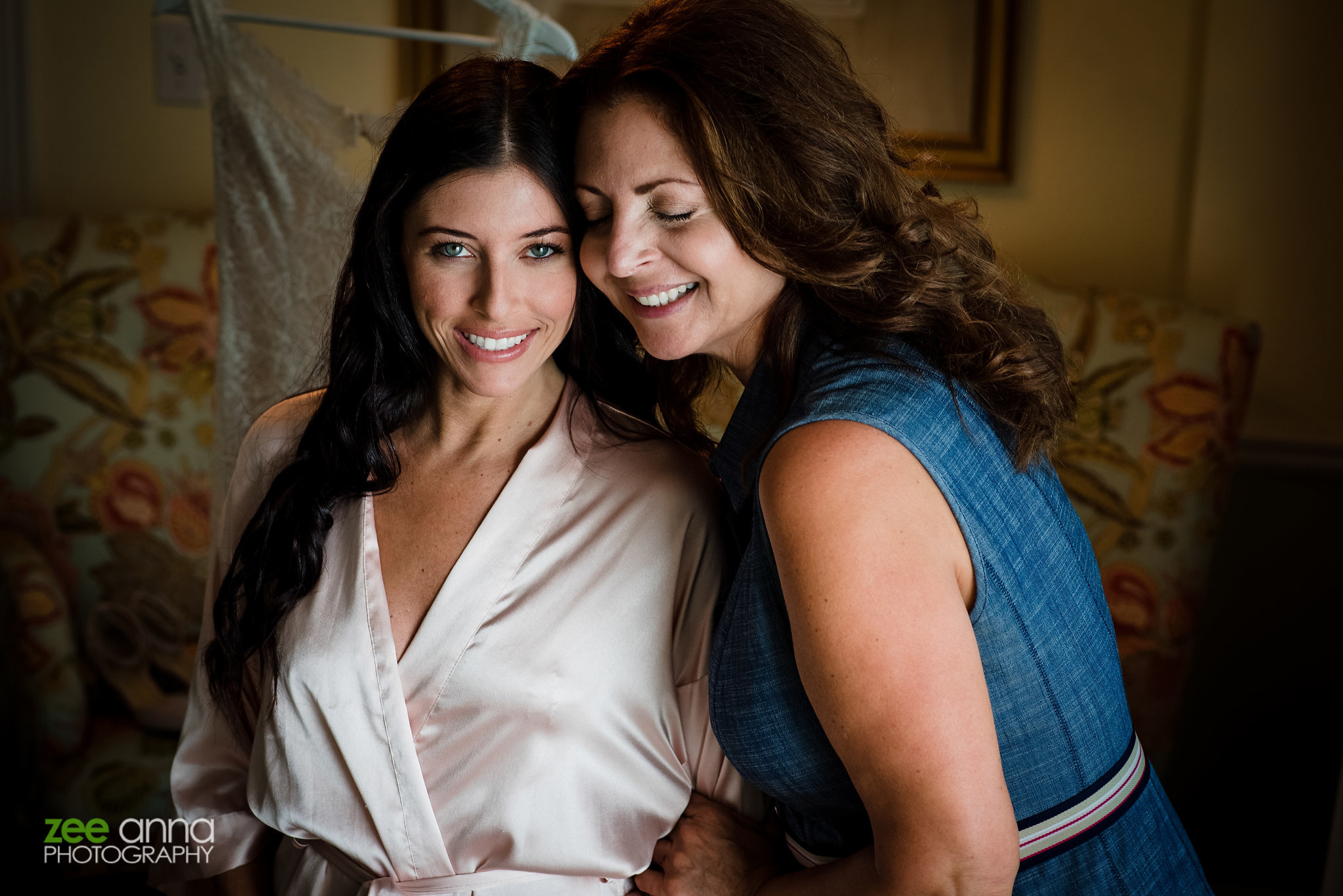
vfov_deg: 16.1
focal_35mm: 85
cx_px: 672
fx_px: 3172
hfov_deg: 23.9
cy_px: 448
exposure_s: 1/100
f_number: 4.5
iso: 320
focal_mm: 85
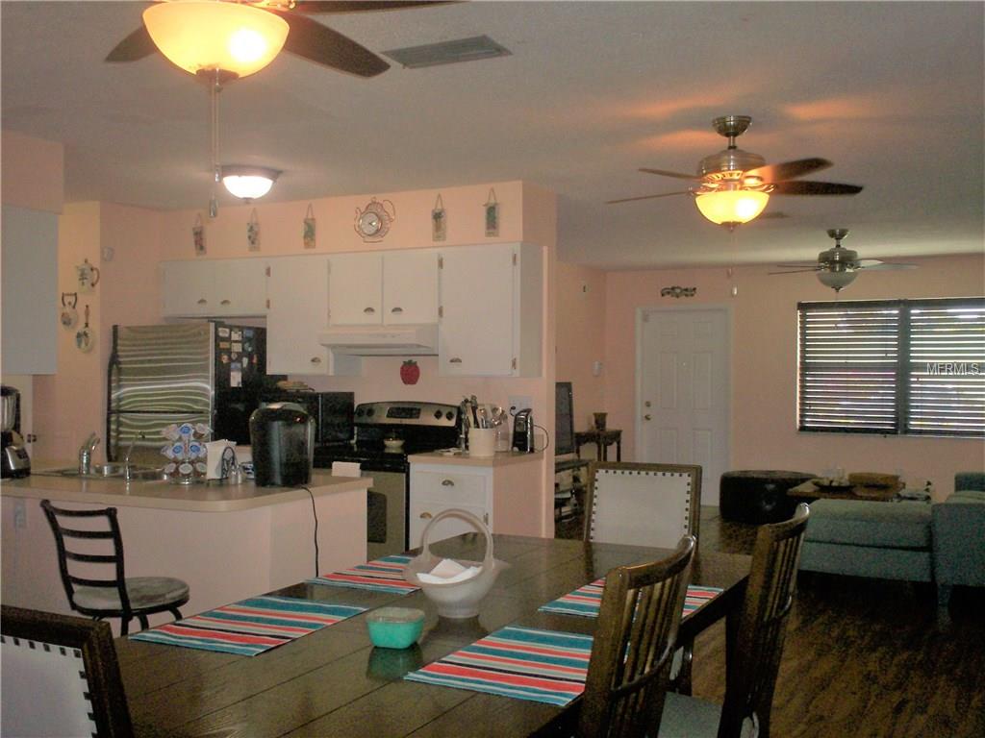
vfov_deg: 39.7
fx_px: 1024
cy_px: 369
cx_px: 492
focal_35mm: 36
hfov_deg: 51.4
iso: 140
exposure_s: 1/60
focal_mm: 6
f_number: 4.5
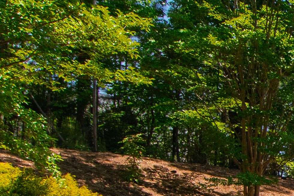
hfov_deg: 19.8
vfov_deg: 15.6
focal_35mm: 85
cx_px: 474
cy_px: 222
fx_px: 694
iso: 160
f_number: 8
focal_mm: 10
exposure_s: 1/200
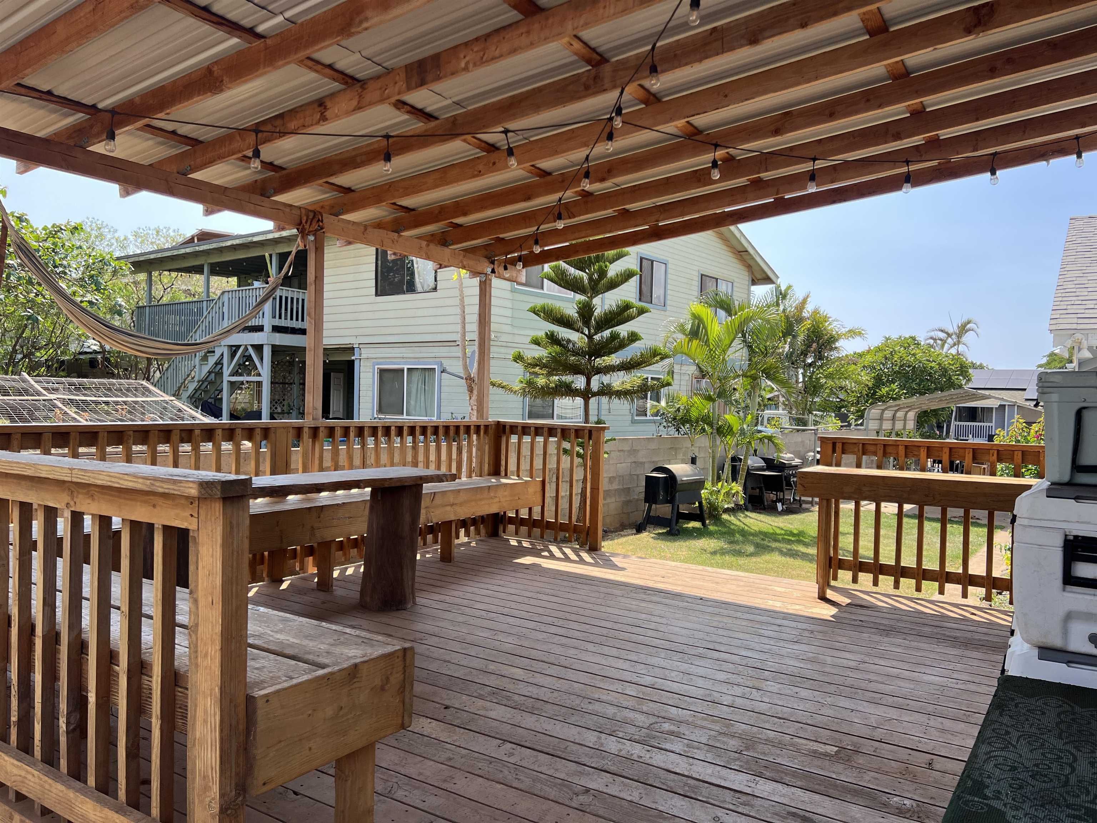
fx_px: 824
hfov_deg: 67.3
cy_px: 412
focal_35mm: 26
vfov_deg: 53.1
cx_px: 548
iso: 50
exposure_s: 1/1224
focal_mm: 5.7
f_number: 1.5
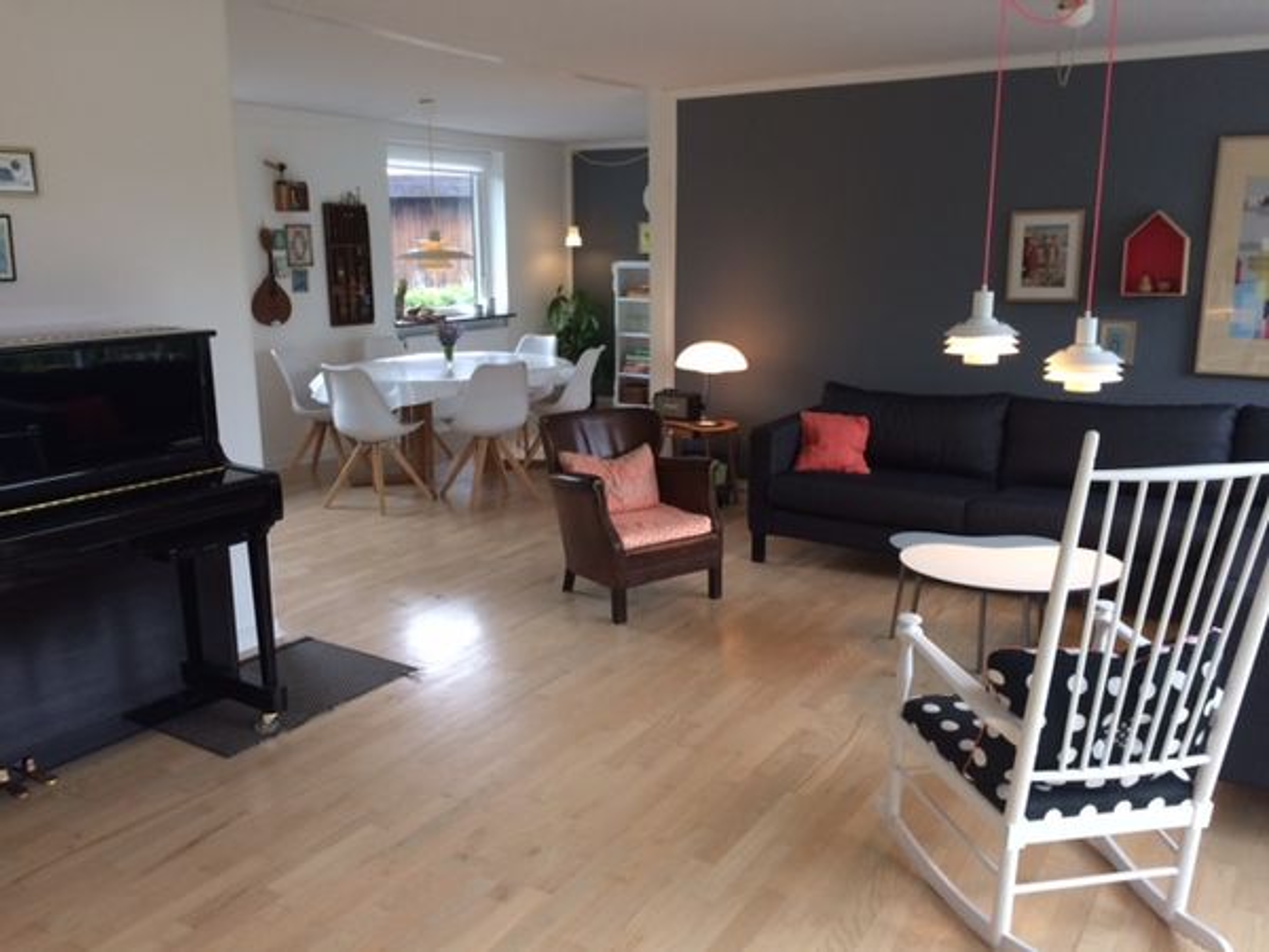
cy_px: 476
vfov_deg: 48.2
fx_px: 1063
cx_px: 634
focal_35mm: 29
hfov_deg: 61.7
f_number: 2.2
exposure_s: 1/33
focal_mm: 4.15
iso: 64
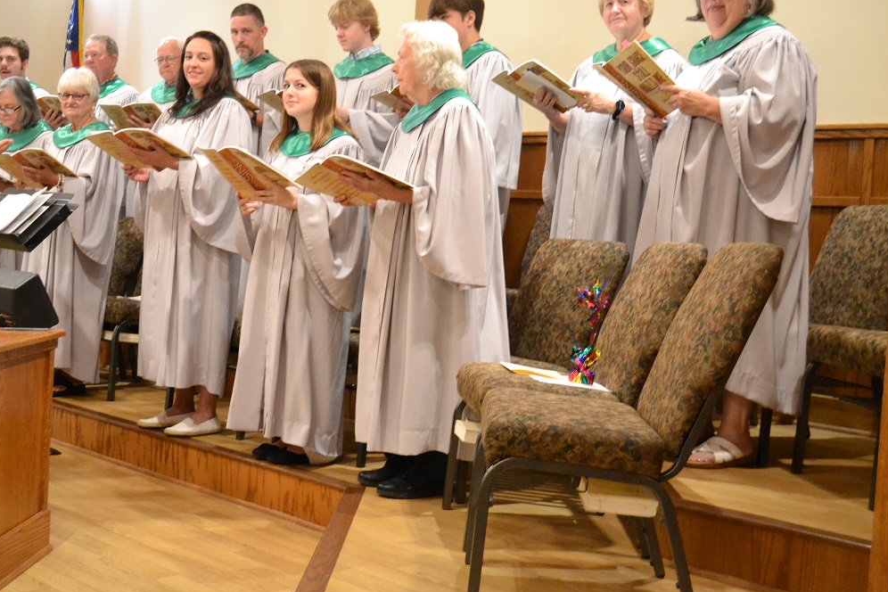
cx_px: 379
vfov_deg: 28.6
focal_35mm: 47
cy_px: 269
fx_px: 1159
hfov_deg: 41.8
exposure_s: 1/60
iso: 3200
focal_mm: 26
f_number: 4.2
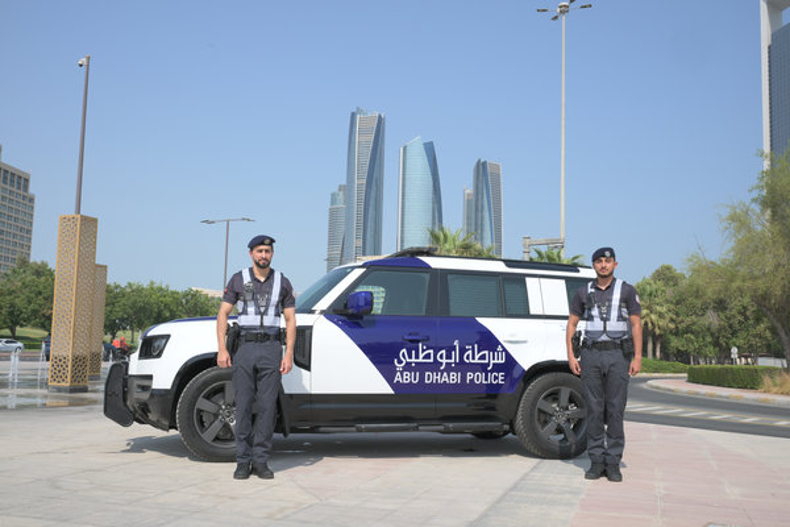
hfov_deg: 53.1
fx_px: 790
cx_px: 395
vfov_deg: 36.9
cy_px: 264
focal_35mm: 36
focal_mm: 36
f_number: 11
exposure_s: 1/500
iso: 400
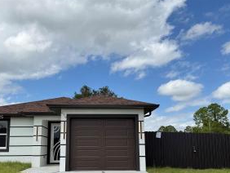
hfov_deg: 53.8
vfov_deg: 41.2
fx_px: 226
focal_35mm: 34
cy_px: 118
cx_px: 101
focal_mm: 6.76
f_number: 1.78
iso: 80
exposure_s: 1/4167
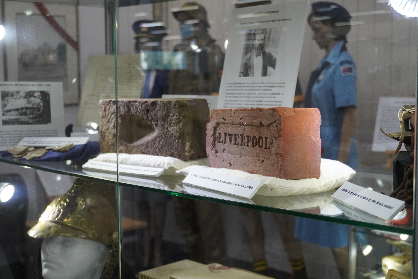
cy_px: 140
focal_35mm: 56
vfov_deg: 24.4
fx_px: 644
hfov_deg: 35.9
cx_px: 209
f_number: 5.6
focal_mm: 37
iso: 1000
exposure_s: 1/160
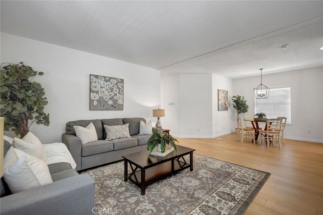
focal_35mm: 15
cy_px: 108
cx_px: 162
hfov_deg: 100.4
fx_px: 135
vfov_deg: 77.3
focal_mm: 10
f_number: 4
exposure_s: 1/60
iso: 400
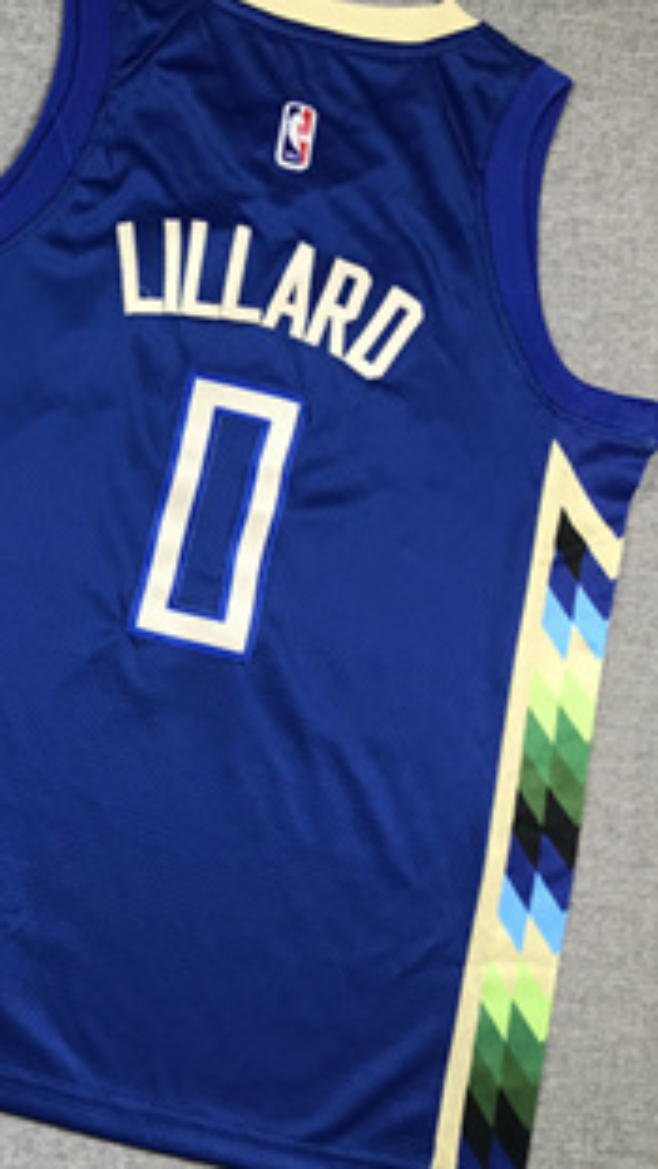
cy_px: 569
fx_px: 1519
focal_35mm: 49
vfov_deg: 42.1
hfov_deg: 22.6
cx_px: -124
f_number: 1.8
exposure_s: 1/50
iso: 20
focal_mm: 3.99
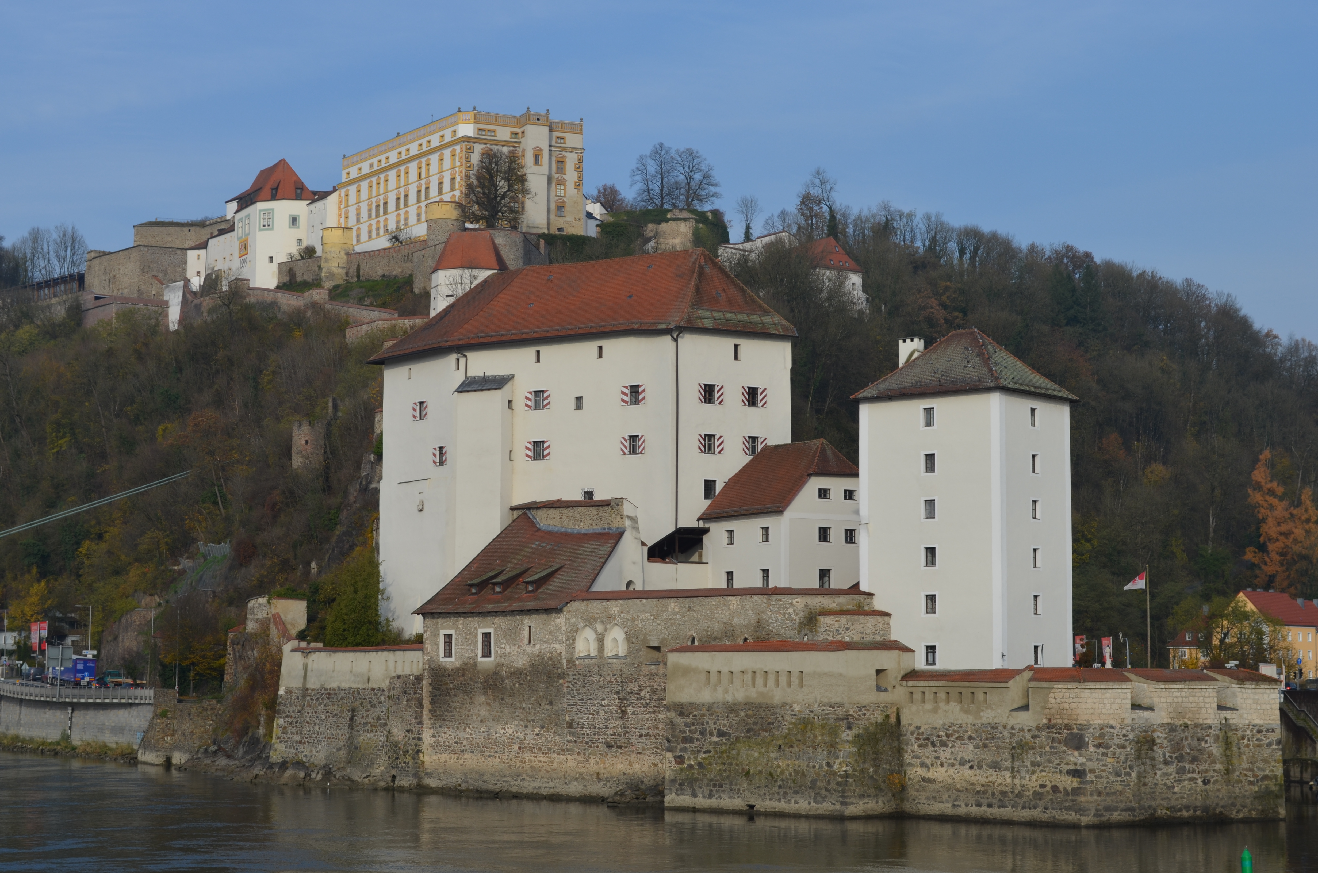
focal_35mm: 69
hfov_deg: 29.3
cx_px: 659
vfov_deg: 19.6
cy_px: 436
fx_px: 2521
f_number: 8
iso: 100
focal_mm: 46
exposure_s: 1/250
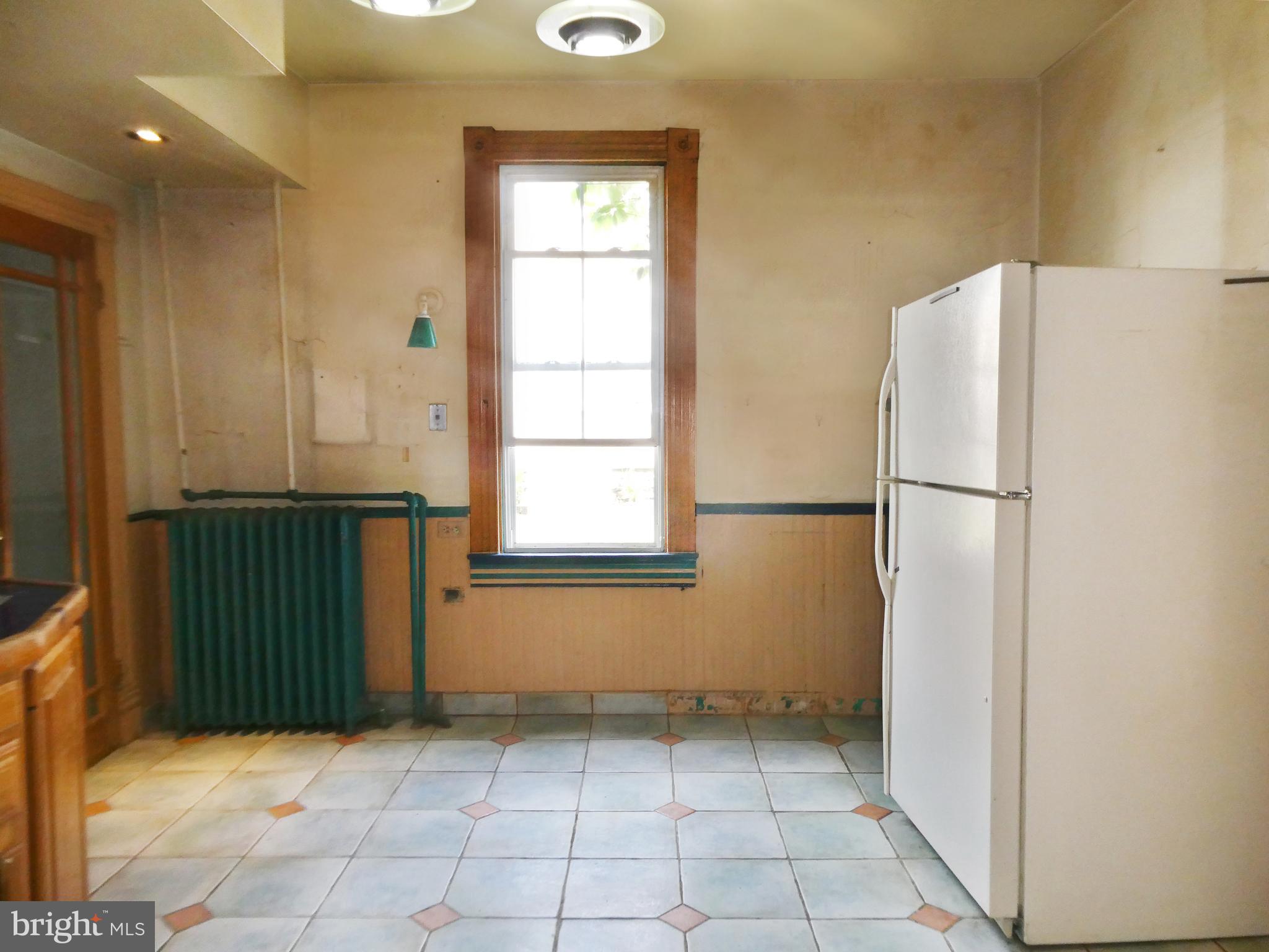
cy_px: 476
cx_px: 634
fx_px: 880
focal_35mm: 24
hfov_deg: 71.6
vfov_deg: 56.8
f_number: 3.3
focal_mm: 4.3
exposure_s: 1/60
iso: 160
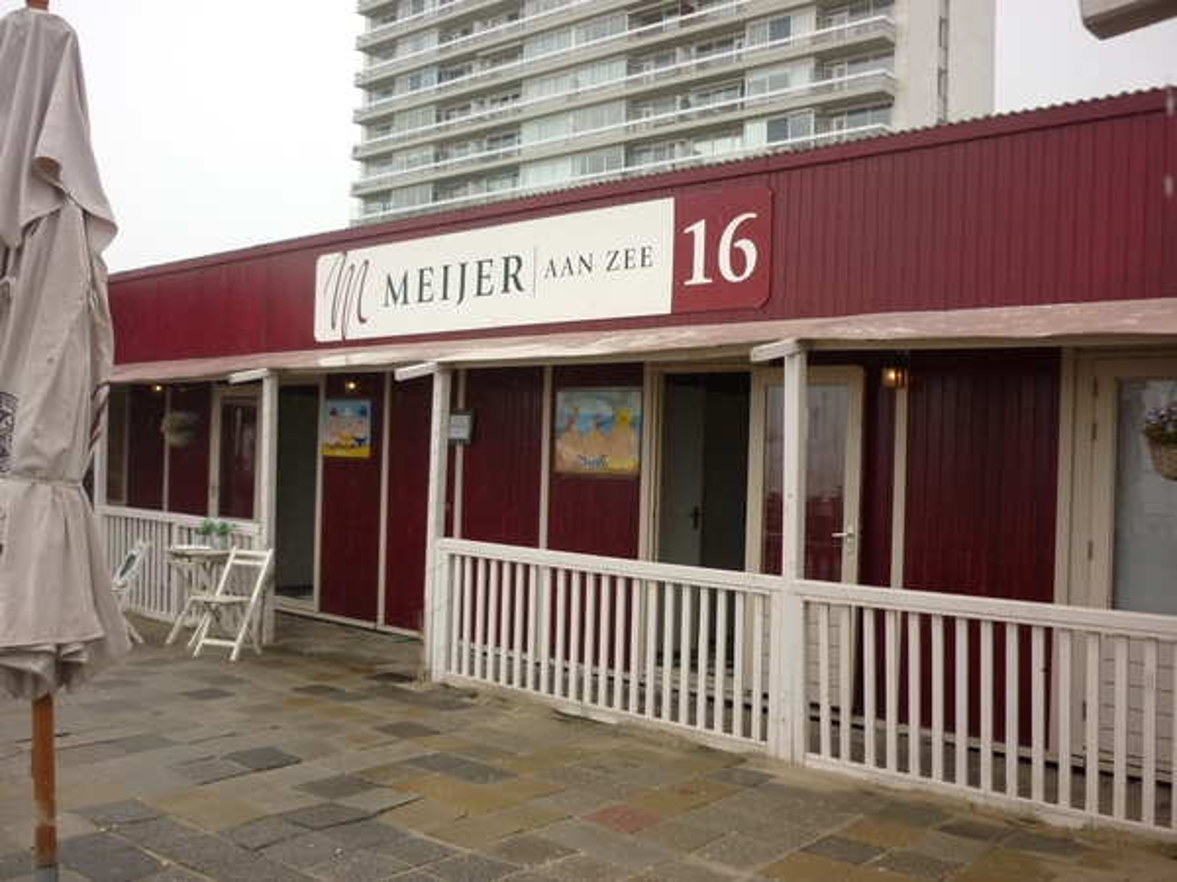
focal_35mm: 33
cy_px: 441
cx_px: 588
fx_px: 1122
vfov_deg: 42.9
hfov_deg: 55.4
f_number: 2.8
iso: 80
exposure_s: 1/400
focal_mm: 5.5
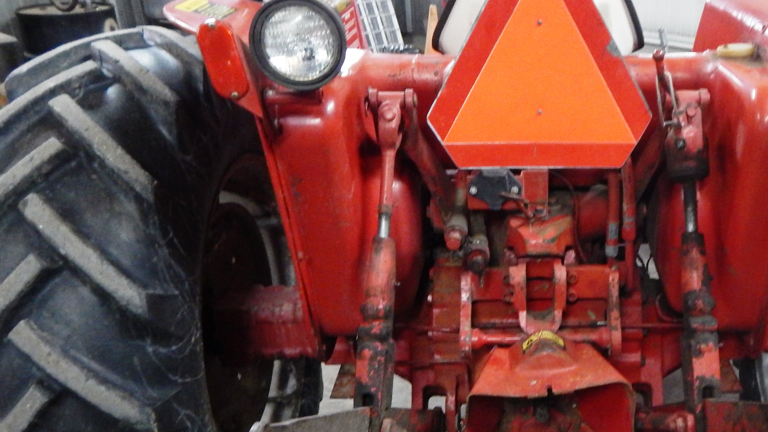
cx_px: 545
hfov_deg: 50.1
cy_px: 323
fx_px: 794
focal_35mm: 39
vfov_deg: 29.9
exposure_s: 1/15
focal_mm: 4
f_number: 3
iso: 400
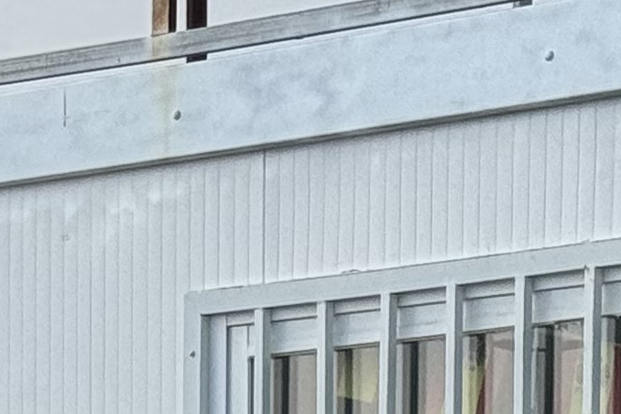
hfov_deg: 6.9
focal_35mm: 297
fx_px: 5123
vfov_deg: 4.4
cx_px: -151
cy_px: 1367
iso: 64
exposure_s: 1/4975
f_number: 1.78
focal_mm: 6.76
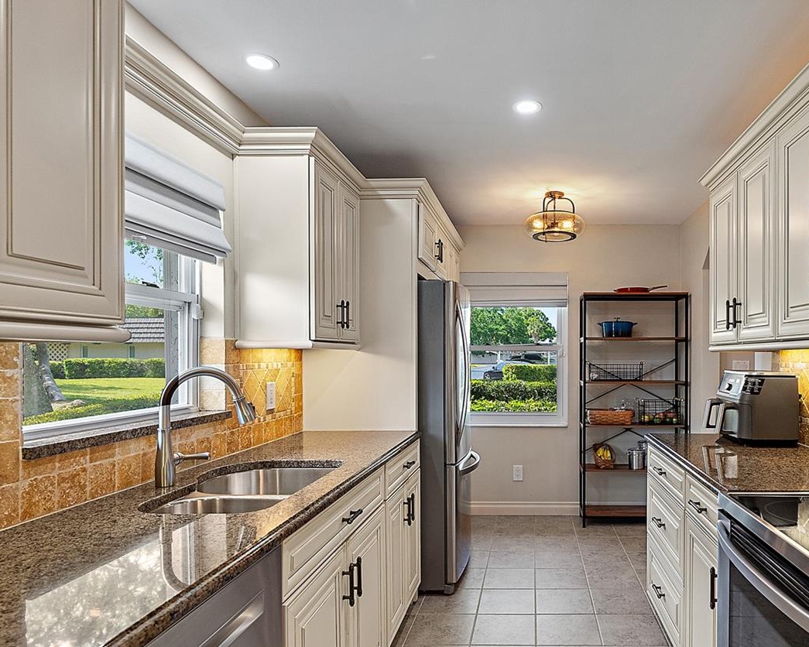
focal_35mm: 23
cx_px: 523
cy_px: 365
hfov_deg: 71.0
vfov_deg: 60.7
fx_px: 551
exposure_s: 1/100
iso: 1600
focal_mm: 16
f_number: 4
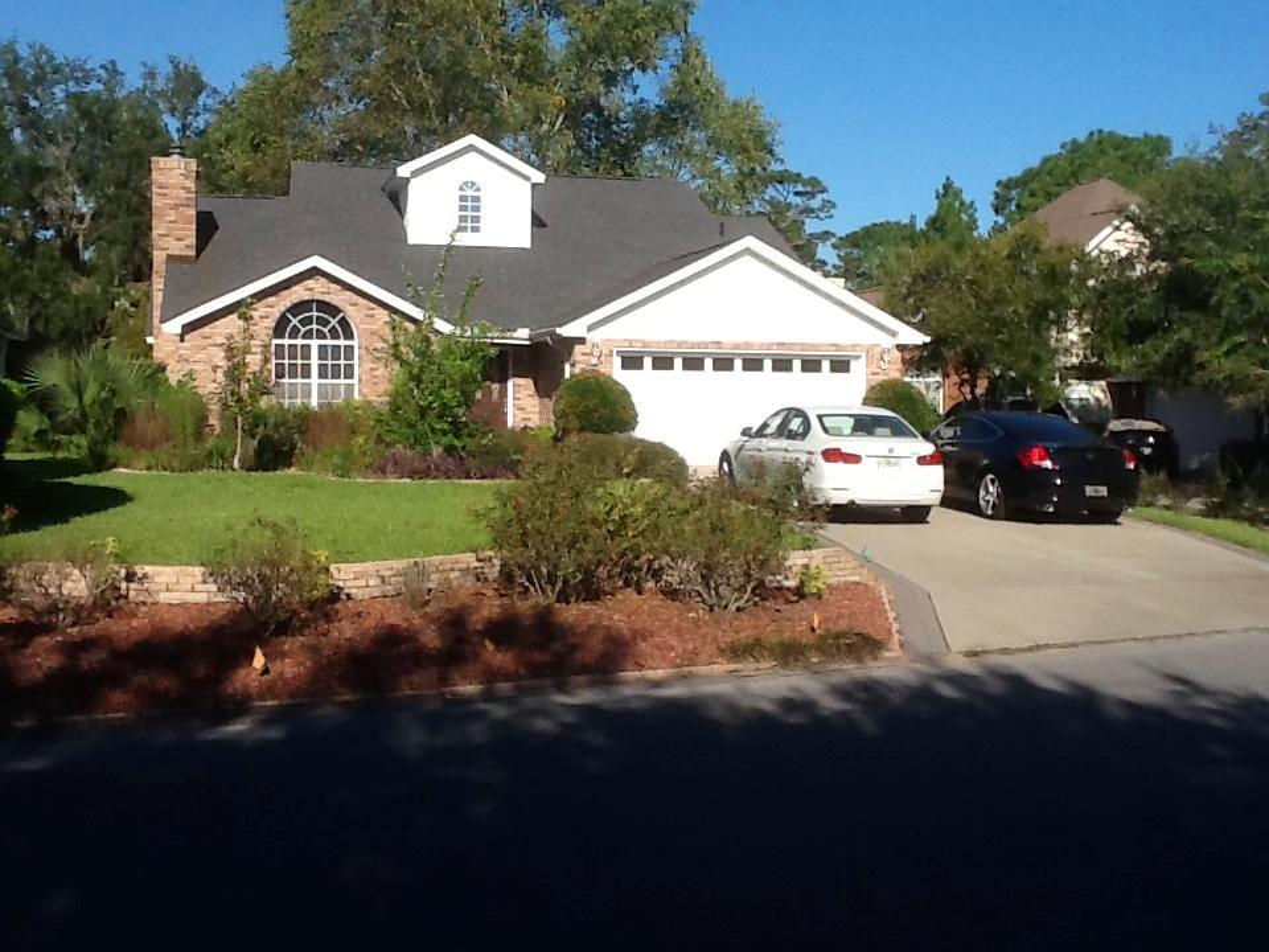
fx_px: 1613
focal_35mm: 44
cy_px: 476
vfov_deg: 32.9
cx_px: 634
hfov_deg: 42.9
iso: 40
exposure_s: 1/1672
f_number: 2.4
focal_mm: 2.03
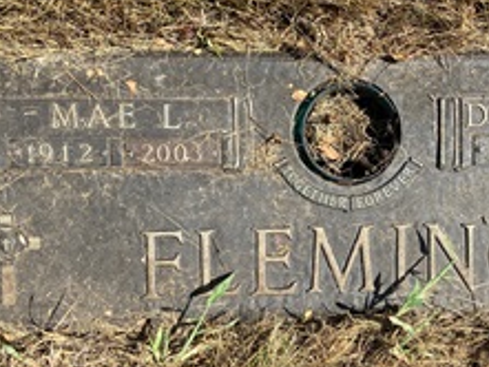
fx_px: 664
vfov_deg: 30.9
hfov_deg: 39.3
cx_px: 370
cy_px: 199
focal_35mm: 47
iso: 32
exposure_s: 1/1678
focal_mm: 4.25
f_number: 1.8
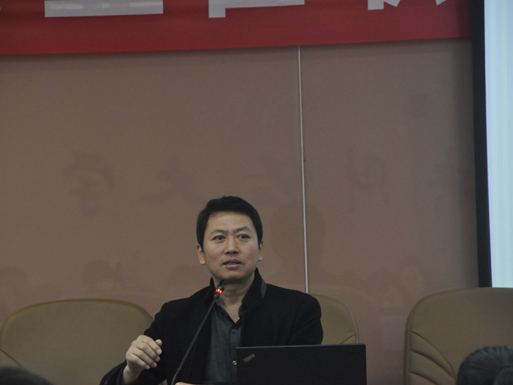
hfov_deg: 8.9
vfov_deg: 6.7
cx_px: 251
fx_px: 3285
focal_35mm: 222
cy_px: 192
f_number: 5.6
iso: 1600
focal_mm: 135
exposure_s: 1/40
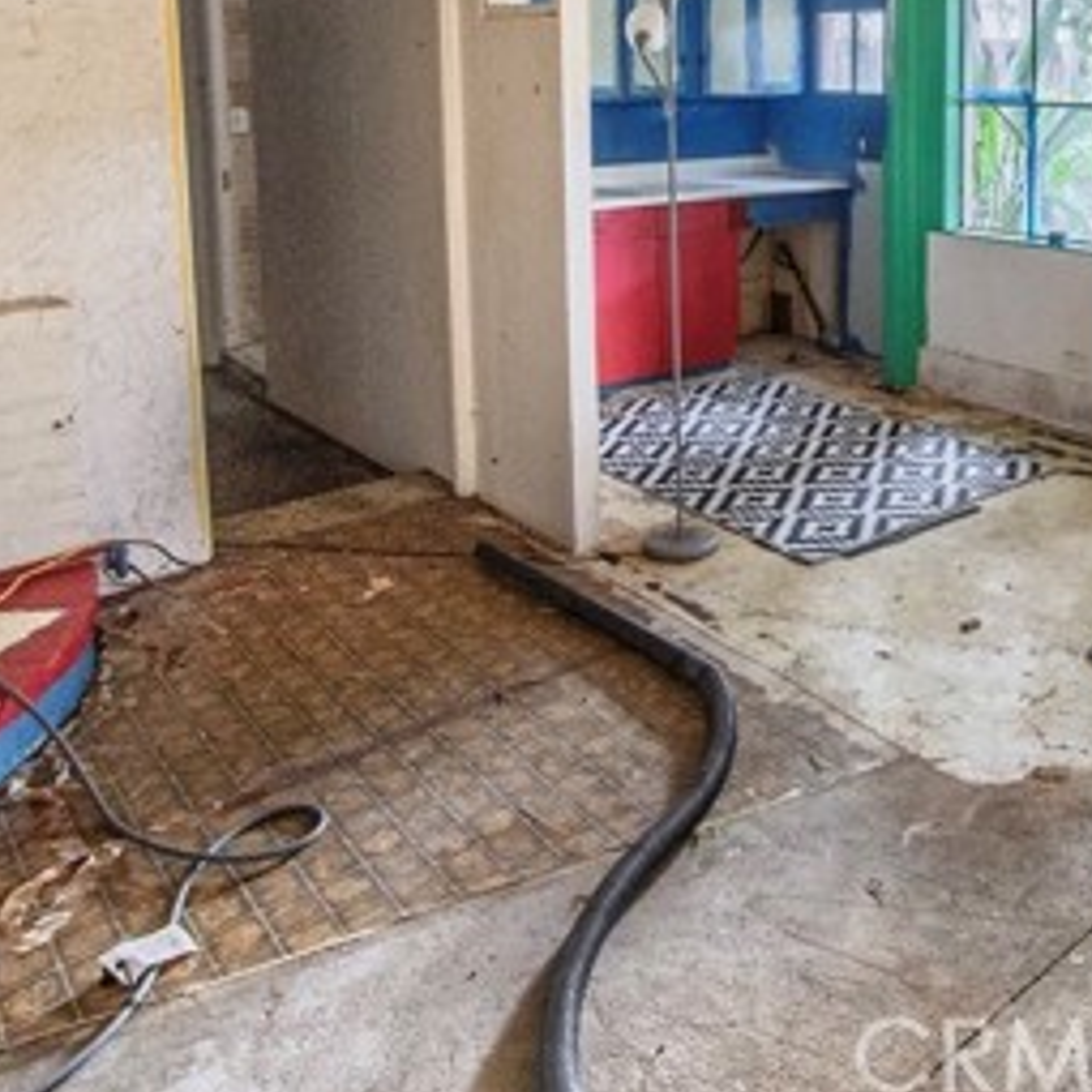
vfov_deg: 48.0
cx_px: 942
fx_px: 1142
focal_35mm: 32
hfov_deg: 47.0
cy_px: 203
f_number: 5
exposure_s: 1/10
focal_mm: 10
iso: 800
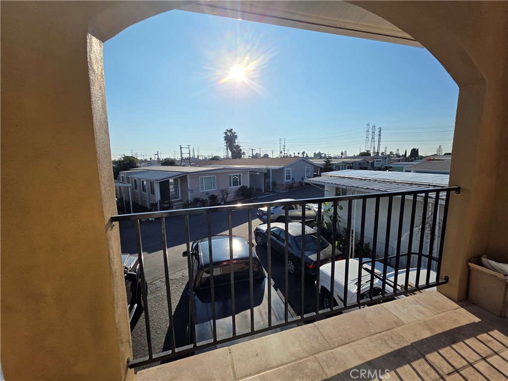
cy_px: 190
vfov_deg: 89.9
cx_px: 254
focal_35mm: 13
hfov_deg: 106.2
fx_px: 191
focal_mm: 2.2
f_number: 1.9
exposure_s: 1/4865
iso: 40
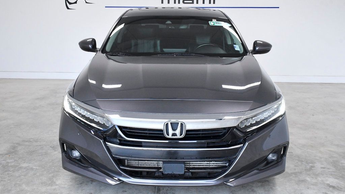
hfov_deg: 49.4
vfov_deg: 29.0
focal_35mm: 41
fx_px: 375
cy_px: 93
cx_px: 172
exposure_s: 1/400
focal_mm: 26
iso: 2500
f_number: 10
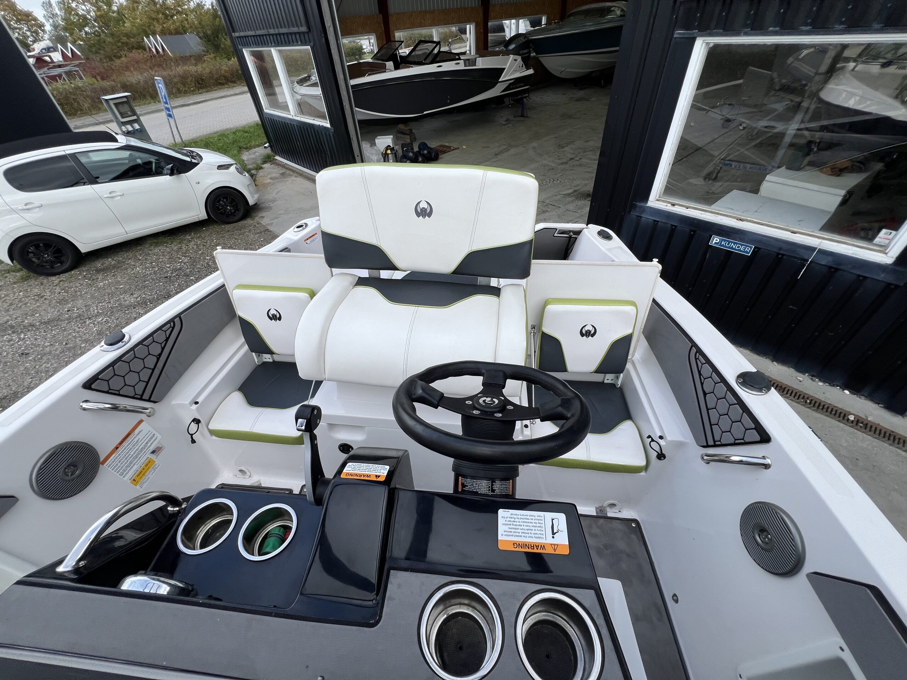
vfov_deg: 89.9
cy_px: 340
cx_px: 454
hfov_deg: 106.2
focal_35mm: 13
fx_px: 341
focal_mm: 1.57
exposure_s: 1/499
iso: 32
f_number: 1.8
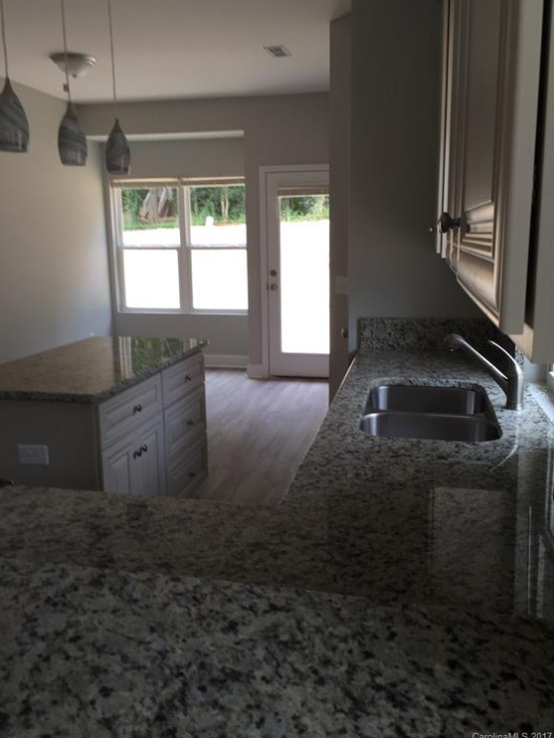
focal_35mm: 30
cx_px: 272
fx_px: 640
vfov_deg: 59.9
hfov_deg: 46.8
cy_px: 362
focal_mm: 4.15
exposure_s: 1/60
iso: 40
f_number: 2.2
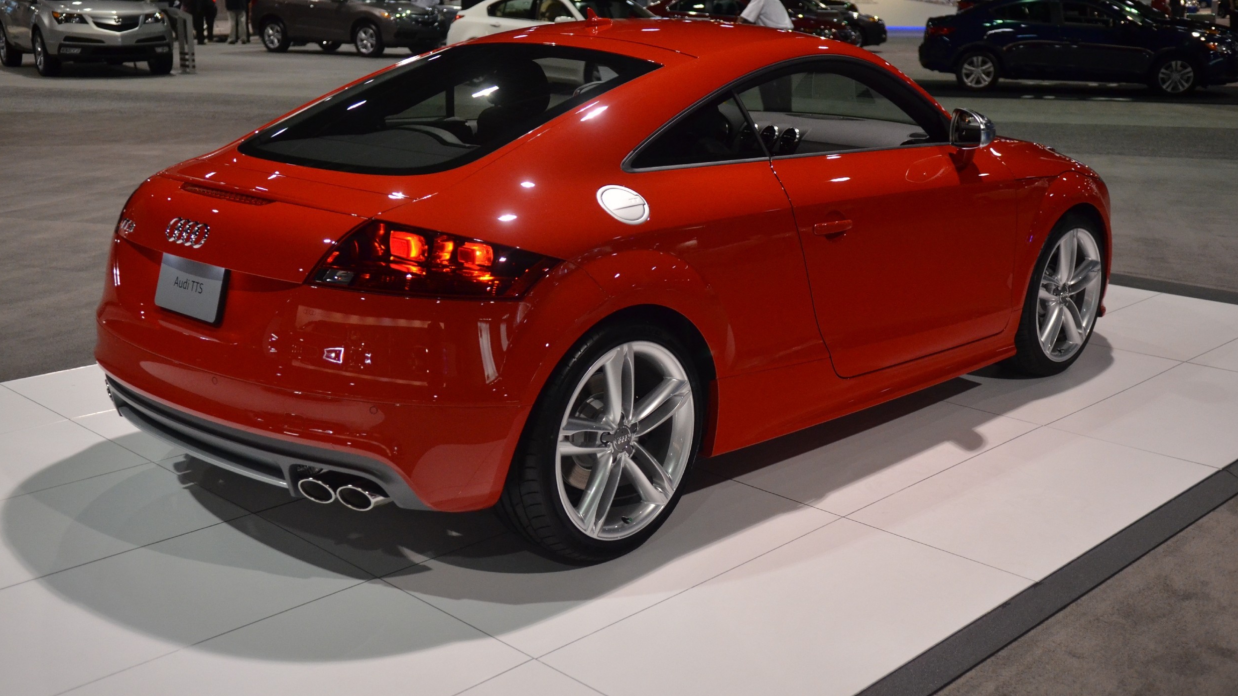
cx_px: 619
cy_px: 285
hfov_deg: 49.4
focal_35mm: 41
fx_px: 1346
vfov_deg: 28.9
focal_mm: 26
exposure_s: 1/125
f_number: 2.8
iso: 1600
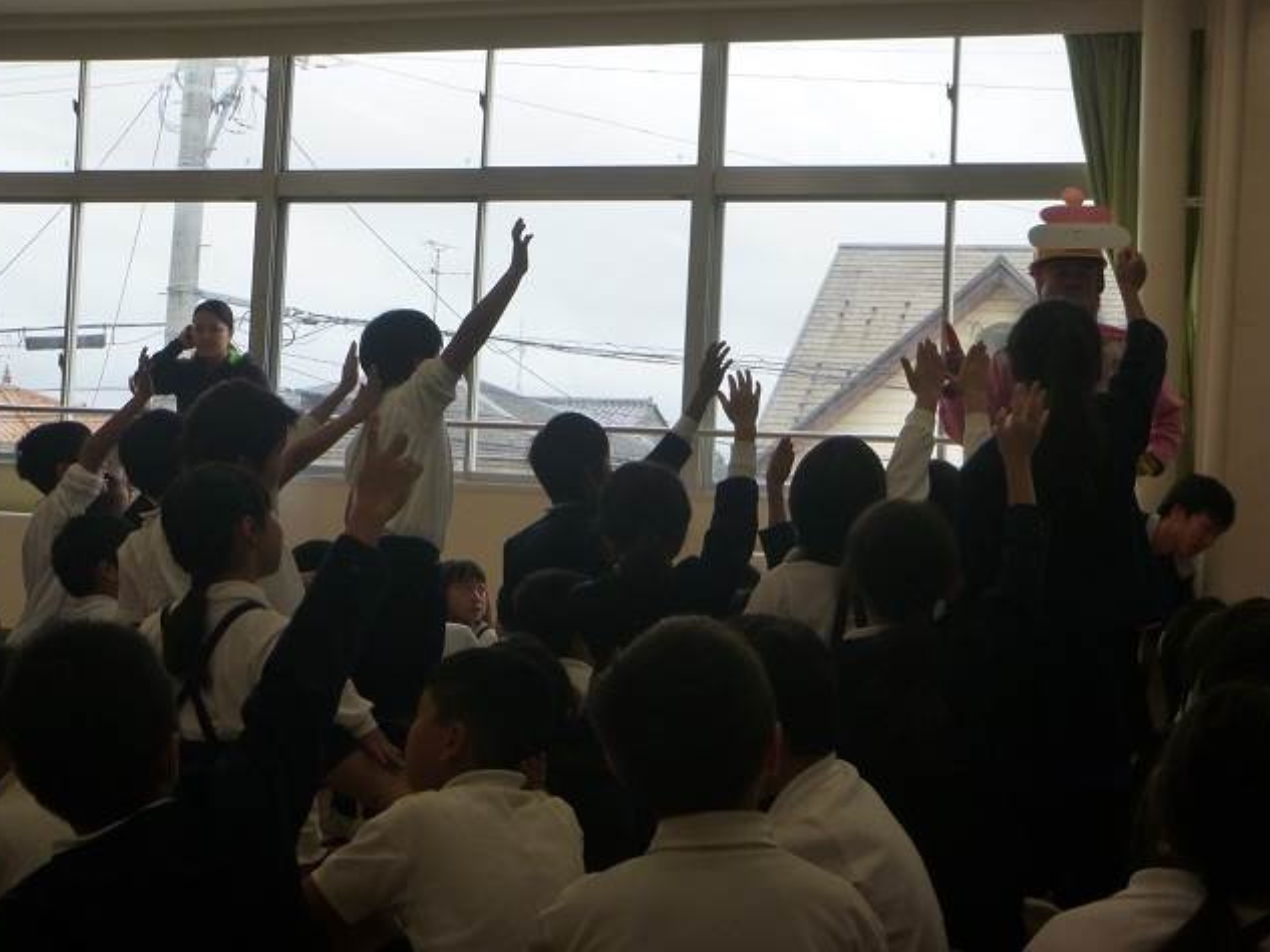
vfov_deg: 24.8
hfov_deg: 32.7
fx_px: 2165
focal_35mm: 59
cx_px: 636
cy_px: 446
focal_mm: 9.7
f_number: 5
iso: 200
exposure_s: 1/80
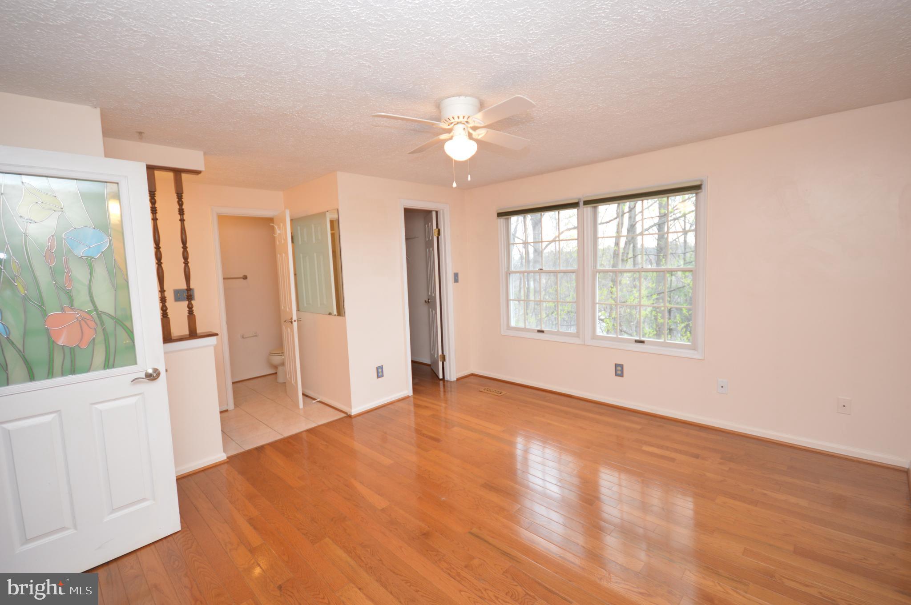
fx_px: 379
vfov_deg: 77.2
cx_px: 456
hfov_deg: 100.4
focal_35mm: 15
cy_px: 302
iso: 450
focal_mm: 10
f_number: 4
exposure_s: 1/60
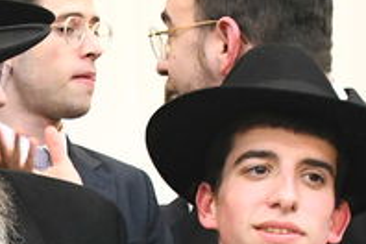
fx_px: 2013
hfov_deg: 10.2
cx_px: -128
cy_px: 330
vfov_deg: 6.9
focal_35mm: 198
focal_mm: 28
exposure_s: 1/100
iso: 4000
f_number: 5
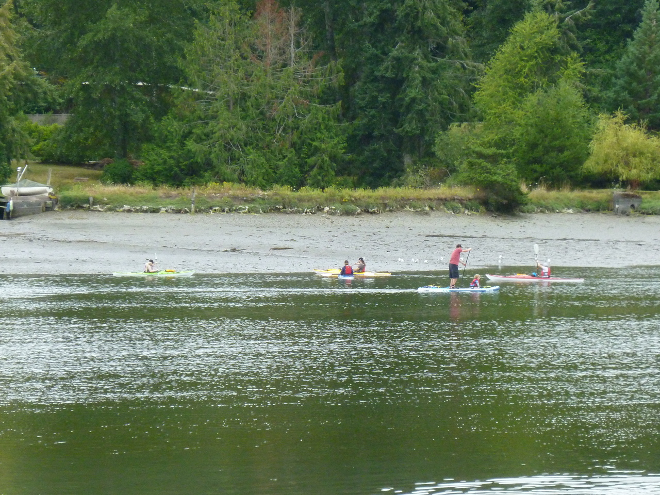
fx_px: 4767
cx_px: 330
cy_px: 248
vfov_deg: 5.9
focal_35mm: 250
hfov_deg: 7.9
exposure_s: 1/125
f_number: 5.9
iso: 400
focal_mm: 36
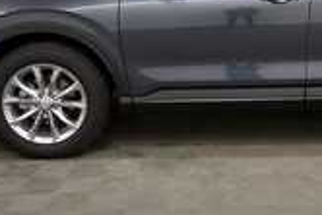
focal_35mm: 65
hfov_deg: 30.0
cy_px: 14
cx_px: 268
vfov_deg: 20.5
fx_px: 582
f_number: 5.6
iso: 1000
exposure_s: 1/125
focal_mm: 18
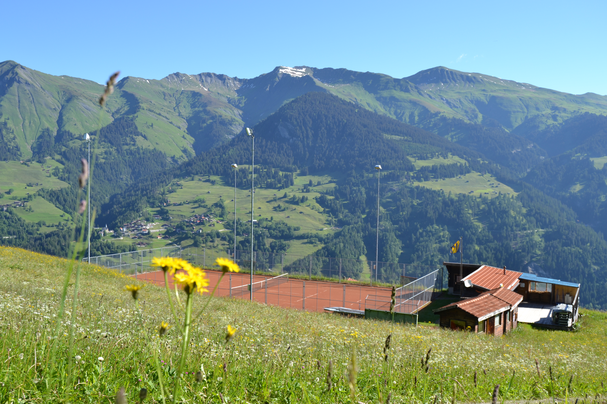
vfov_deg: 36.9
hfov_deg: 53.1
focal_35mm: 36
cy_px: 202
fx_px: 607
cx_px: 304
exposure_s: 1/200
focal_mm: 24
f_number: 7.1
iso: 100
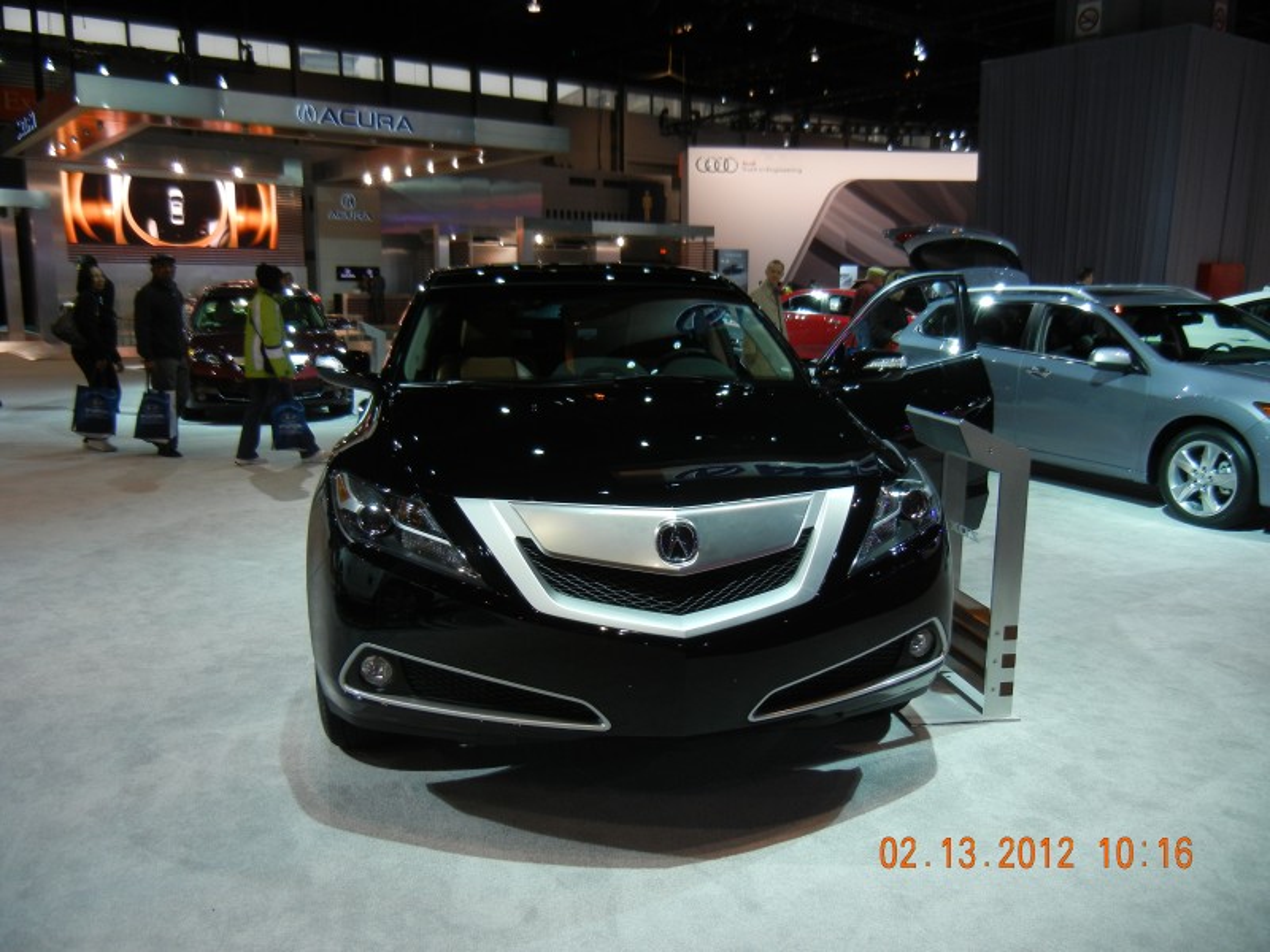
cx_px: 635
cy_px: 476
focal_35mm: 30
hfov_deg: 60.0
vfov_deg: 46.8
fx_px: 1101
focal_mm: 5.4
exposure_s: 1/78.7
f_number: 3.5
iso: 160
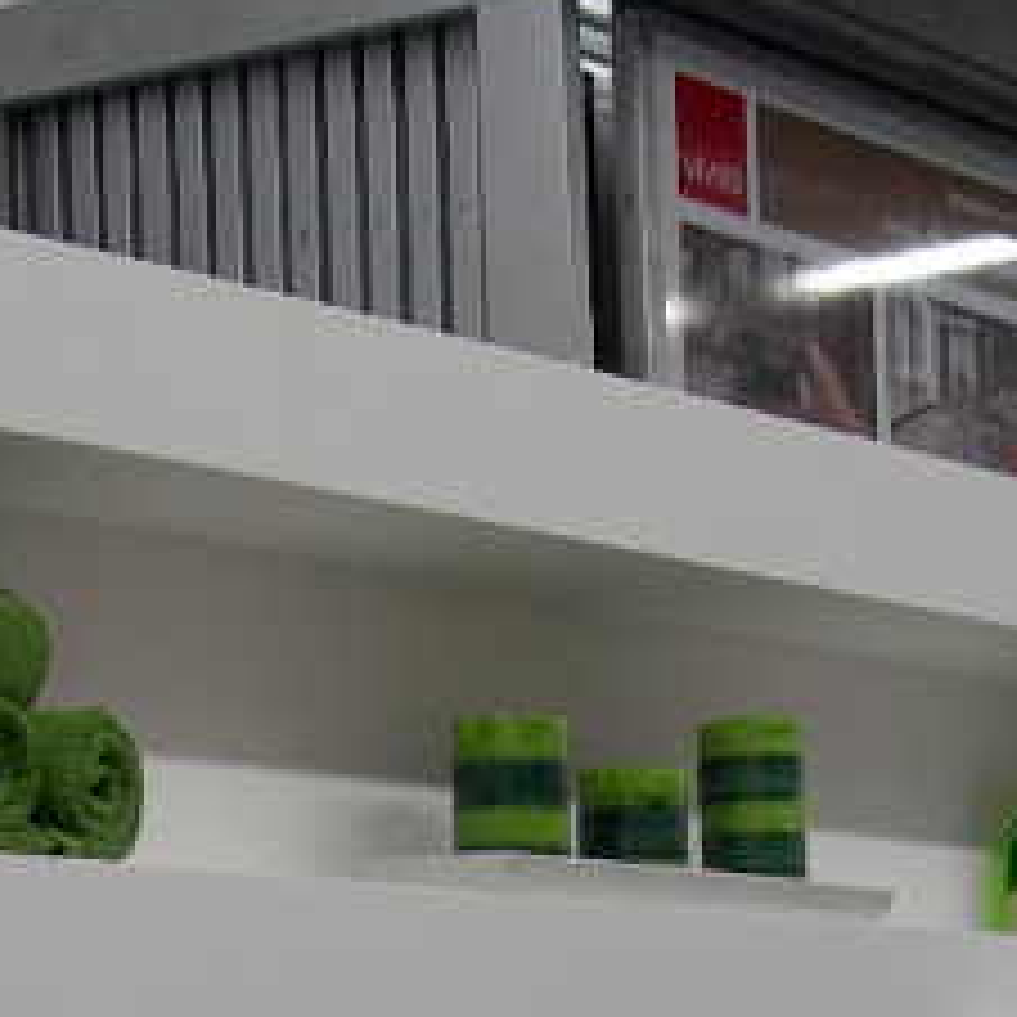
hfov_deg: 13.0
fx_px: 4454
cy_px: 1460
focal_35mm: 134
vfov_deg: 12.5
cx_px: 324
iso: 50
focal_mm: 7.8
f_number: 2.8
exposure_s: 1/31
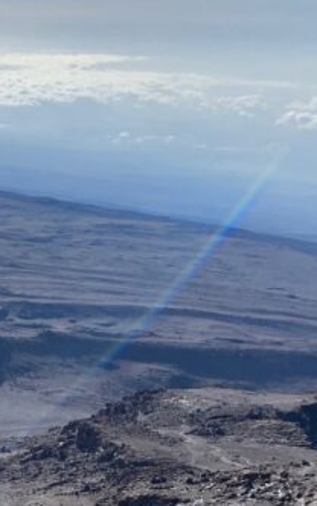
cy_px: 459
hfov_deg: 13.0
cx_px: -355
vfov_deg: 23.7
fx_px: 1173
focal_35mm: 85
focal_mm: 4.25
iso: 25
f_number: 1.8
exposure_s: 1/1661
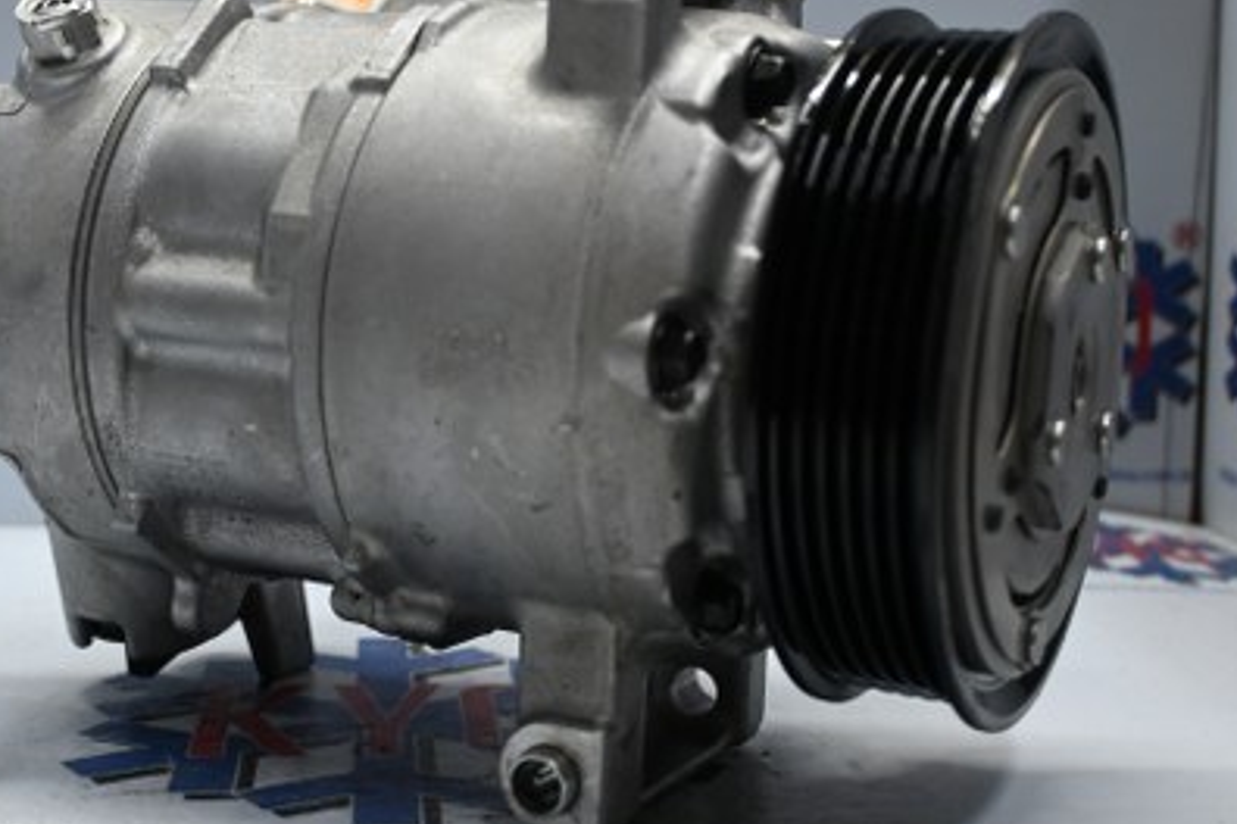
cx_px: 447
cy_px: 321
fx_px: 1950
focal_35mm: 57
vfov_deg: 23.8
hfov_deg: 35.0
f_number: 4.2
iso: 1100
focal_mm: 25
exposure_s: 1/125
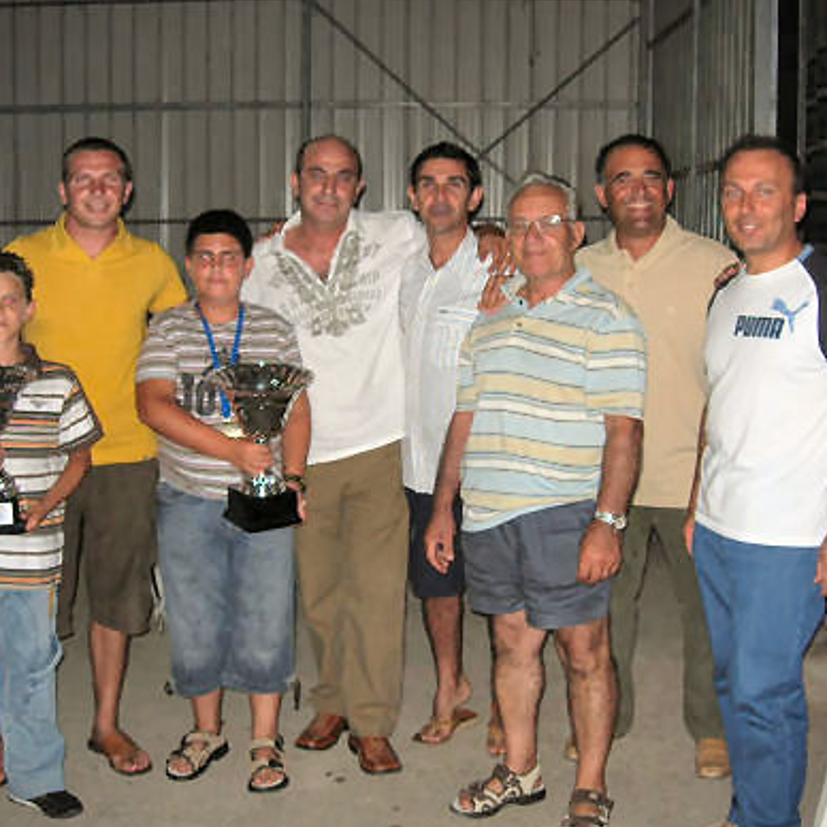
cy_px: 420
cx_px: 471
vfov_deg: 33.4
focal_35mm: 51
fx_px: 1378
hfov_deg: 33.3
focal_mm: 7.8
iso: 64
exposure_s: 1/60.1
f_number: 2.8
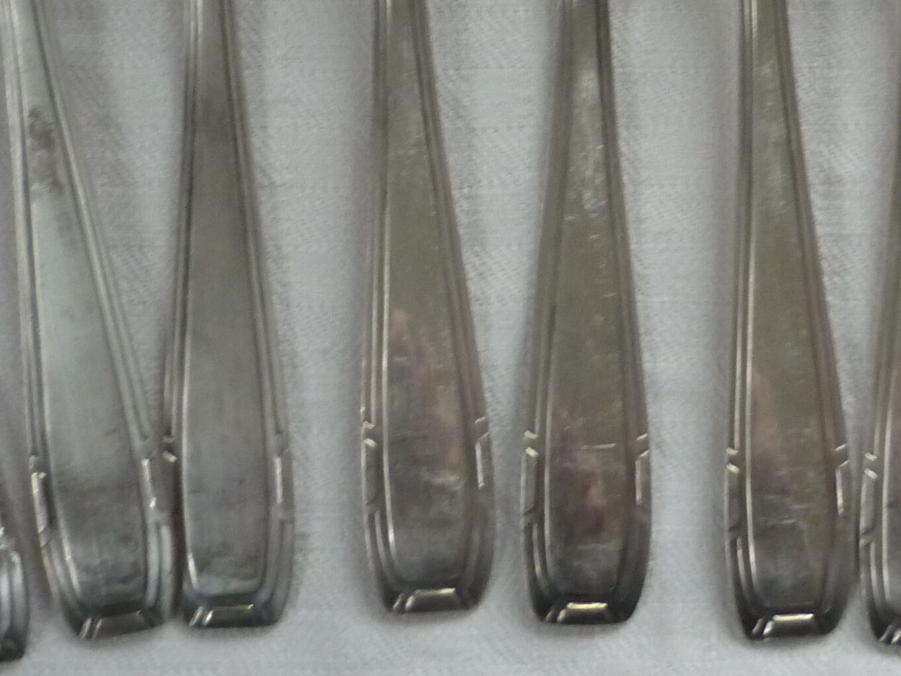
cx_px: 639
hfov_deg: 22.1
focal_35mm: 88
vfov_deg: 16.7
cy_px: 161
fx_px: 2291
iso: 200
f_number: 2.8
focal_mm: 5.5
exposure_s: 1/30
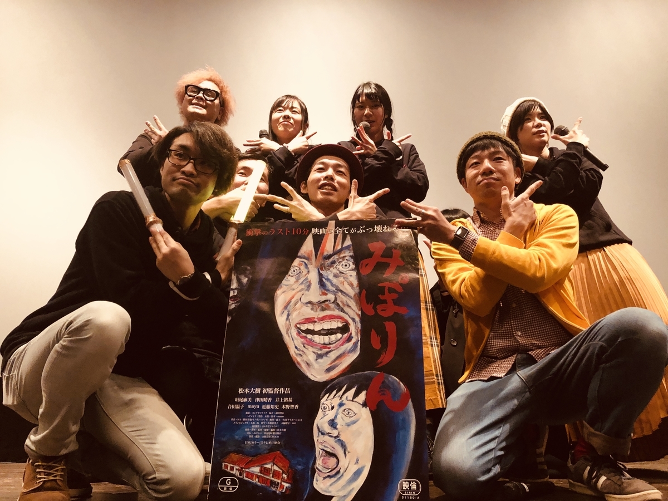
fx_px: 540
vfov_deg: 49.7
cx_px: 334
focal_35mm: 28
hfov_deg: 63.4
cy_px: 250
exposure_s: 1/6
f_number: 1.8
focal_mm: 4
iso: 80
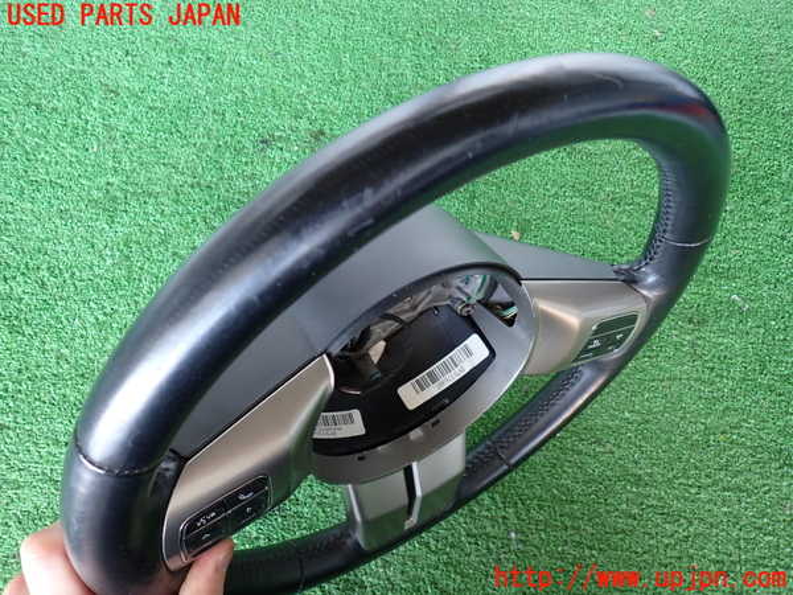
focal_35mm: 25
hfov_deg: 69.4
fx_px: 573
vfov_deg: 54.9
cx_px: 396
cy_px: 298
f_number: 2
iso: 200
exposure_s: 1/60
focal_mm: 4.5
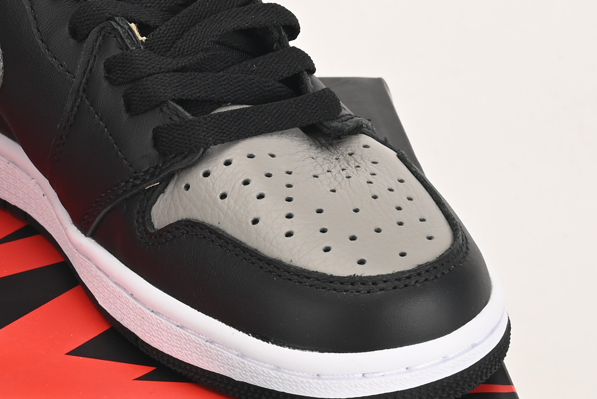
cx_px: -175
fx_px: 3069
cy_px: 290
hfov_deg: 10.9
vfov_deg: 7.4
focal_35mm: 185
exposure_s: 1/200
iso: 100
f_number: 11
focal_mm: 47
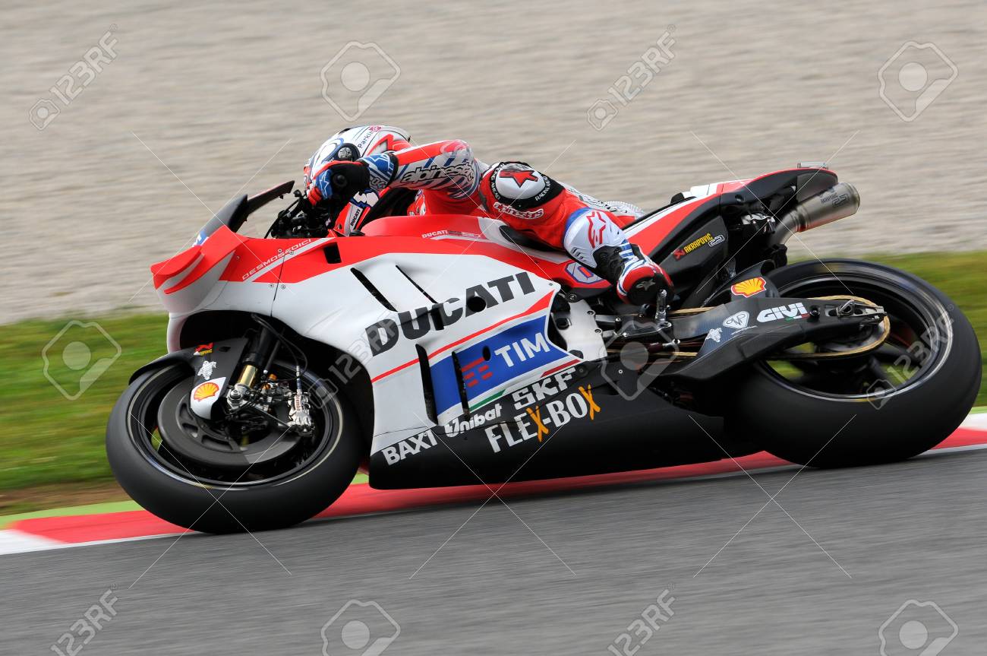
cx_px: 494
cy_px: 328
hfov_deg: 4.6
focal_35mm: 450
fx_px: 12320
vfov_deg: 3.0
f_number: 9
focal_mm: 300
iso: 250
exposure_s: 1/500
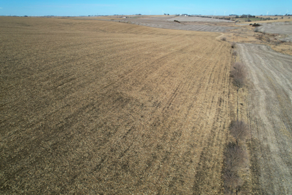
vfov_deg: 57.2
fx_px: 178
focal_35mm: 22
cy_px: 98
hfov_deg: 78.6
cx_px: 146
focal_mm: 8.38
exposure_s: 1/2000
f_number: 2.8
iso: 100
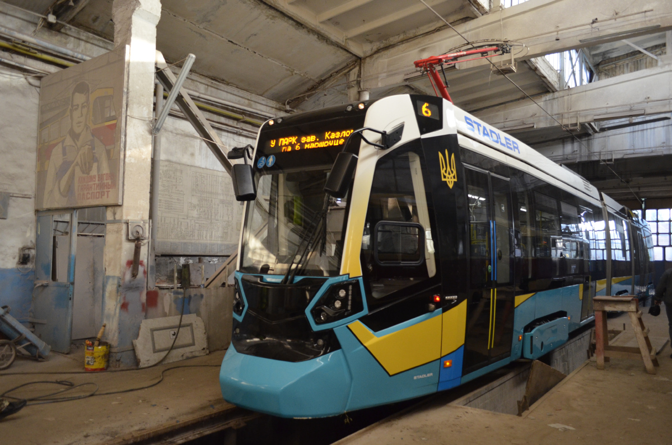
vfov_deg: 47.7
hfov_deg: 67.5
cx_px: 336
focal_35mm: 27
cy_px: 222
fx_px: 503
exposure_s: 1/400
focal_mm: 18
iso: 1600
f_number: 3.5
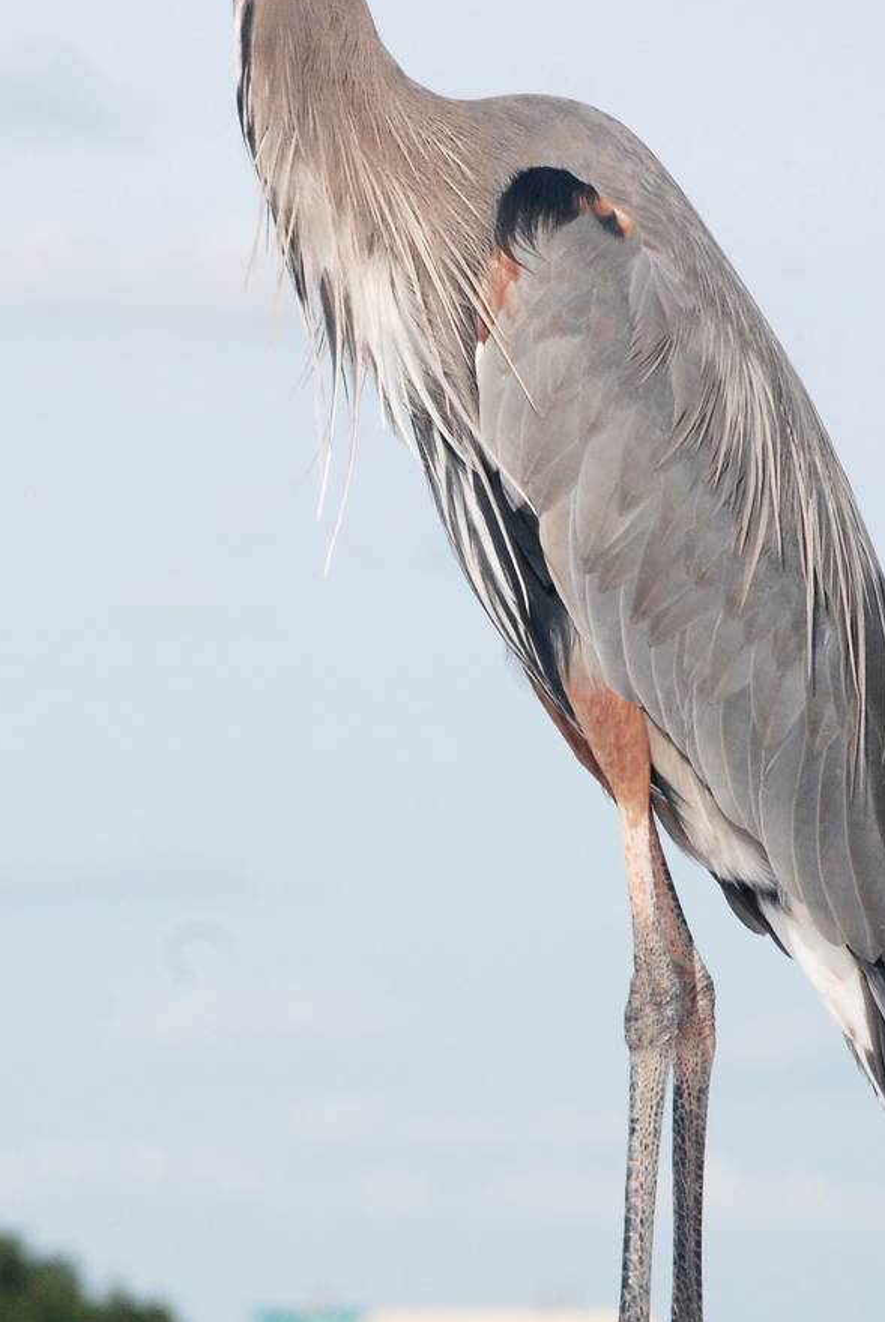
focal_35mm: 532
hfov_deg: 2.6
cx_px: 420
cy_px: 413
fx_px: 19559
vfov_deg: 3.9
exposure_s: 1/640
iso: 400
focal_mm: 195
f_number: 11
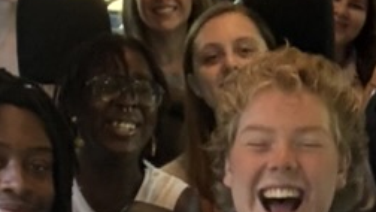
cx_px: 164
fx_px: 1327
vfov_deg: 8.5
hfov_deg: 16.1
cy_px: 482
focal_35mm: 133
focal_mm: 2.69
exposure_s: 1/60
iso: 200
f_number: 1.9
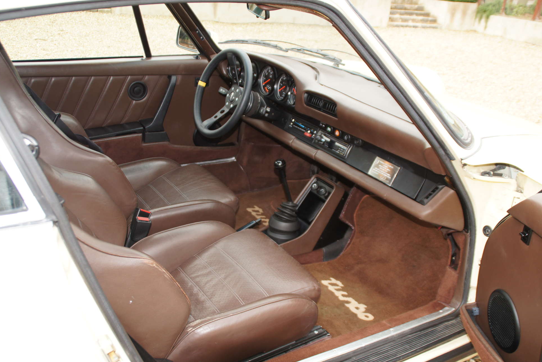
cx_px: 267
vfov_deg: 38.9
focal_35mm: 34
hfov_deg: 55.8
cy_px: 184
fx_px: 512
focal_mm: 22
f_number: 4
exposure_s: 1/160
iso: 250
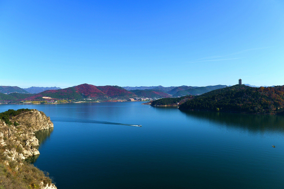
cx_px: 142
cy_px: 94
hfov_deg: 73.8
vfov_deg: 53.1
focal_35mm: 24
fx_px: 189
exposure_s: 1/800
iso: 100
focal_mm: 24
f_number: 7.1
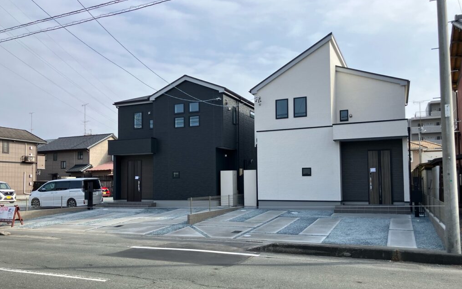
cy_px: 165
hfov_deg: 62.9
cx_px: 229
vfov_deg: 41.7
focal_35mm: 30
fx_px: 378
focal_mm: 3.99
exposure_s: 1/810
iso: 32
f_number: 1.8
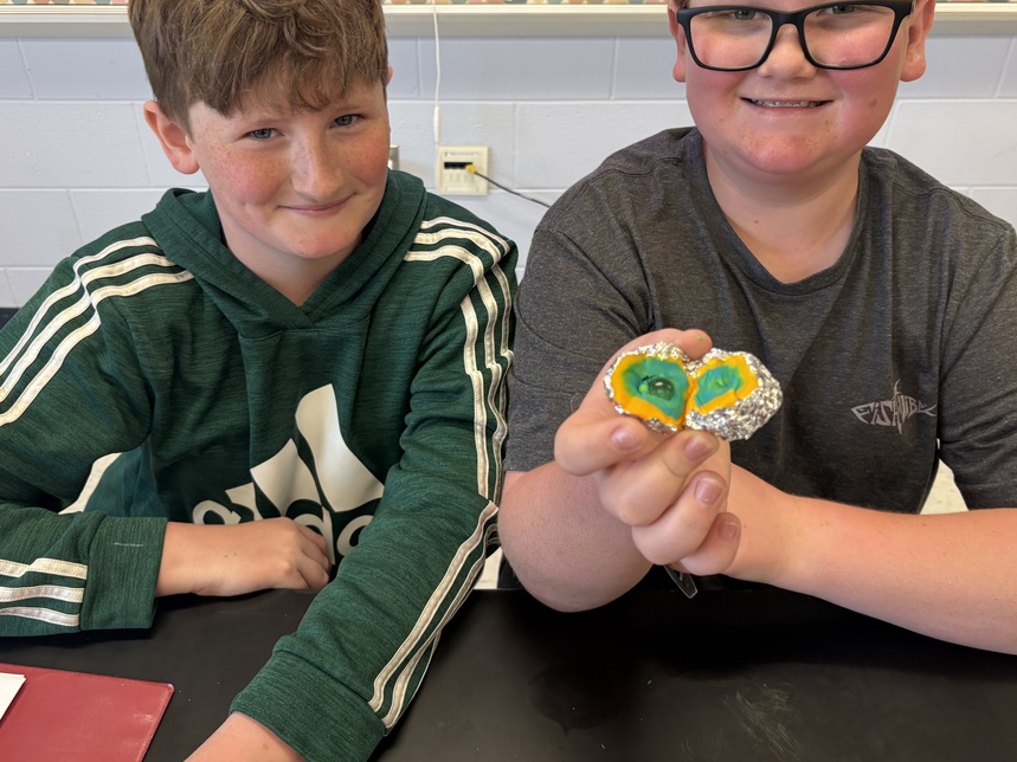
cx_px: 488
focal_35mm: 31
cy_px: 332
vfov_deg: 45.3
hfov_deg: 58.3
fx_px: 911
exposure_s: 1/60
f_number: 1.6
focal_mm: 5.96
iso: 160
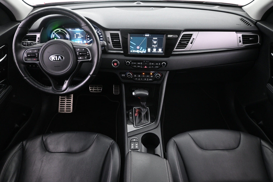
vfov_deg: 49.1
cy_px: 91
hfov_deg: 68.9
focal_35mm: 26
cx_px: 136
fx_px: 199
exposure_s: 1/15
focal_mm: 17.5
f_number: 3.5
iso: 1600
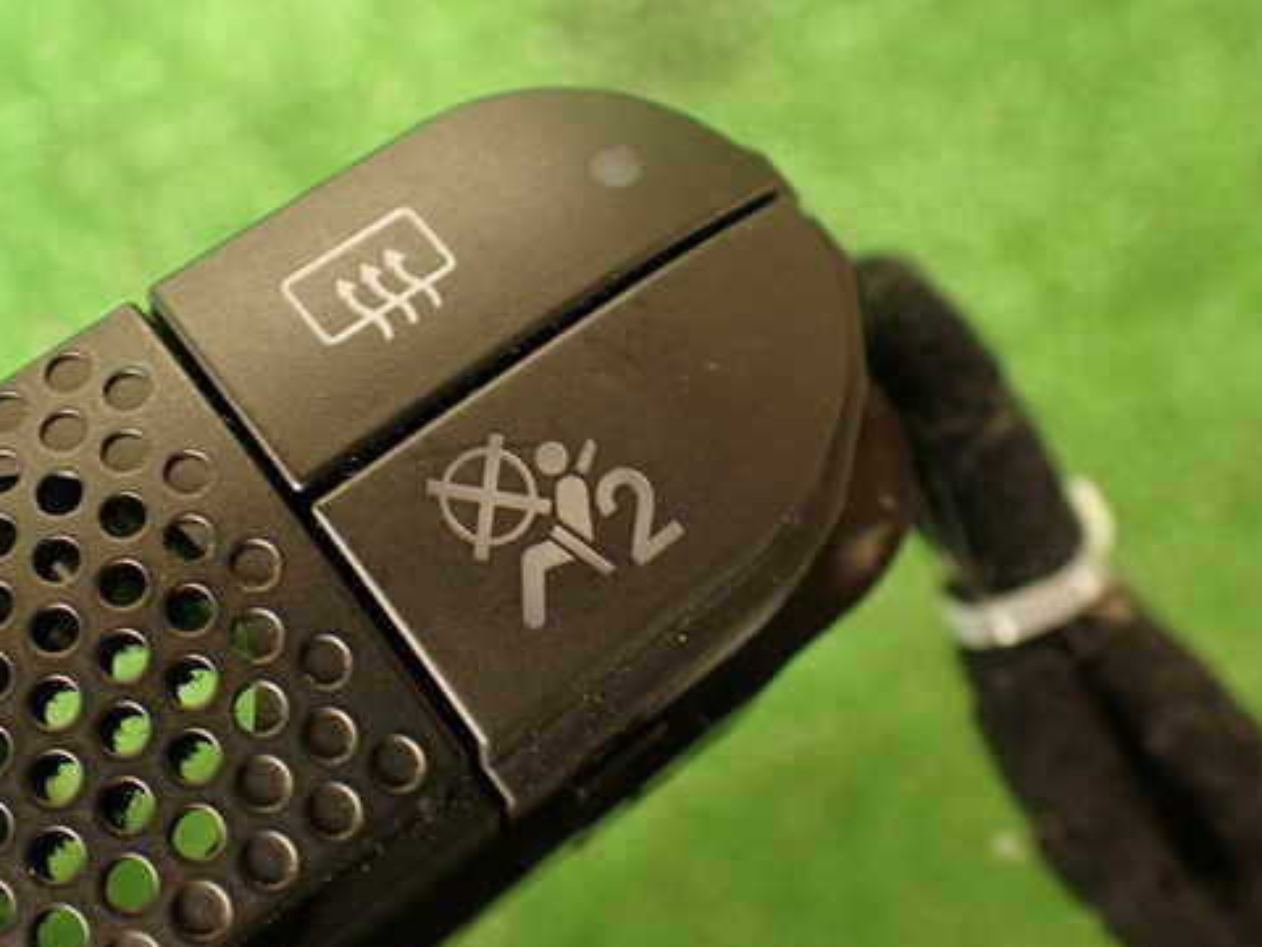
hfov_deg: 46.6
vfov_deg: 35.9
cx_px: 510
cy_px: 442
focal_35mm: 40
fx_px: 1458
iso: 250
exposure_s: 1/30
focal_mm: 5.79
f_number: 2.4
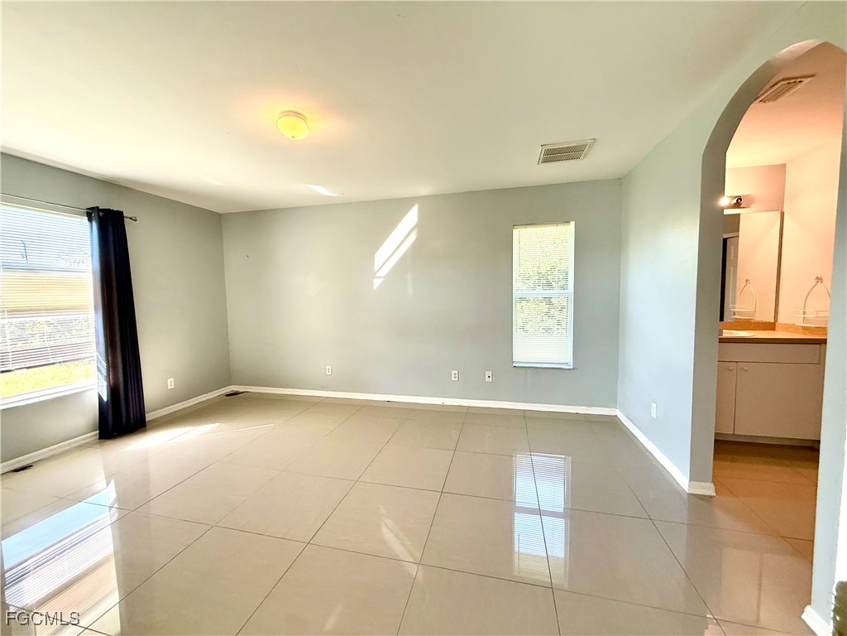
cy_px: 318
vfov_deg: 85.7
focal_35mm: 14
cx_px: 424
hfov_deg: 102.1
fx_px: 343
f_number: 2.2
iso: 200
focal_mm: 2.22
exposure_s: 1/120
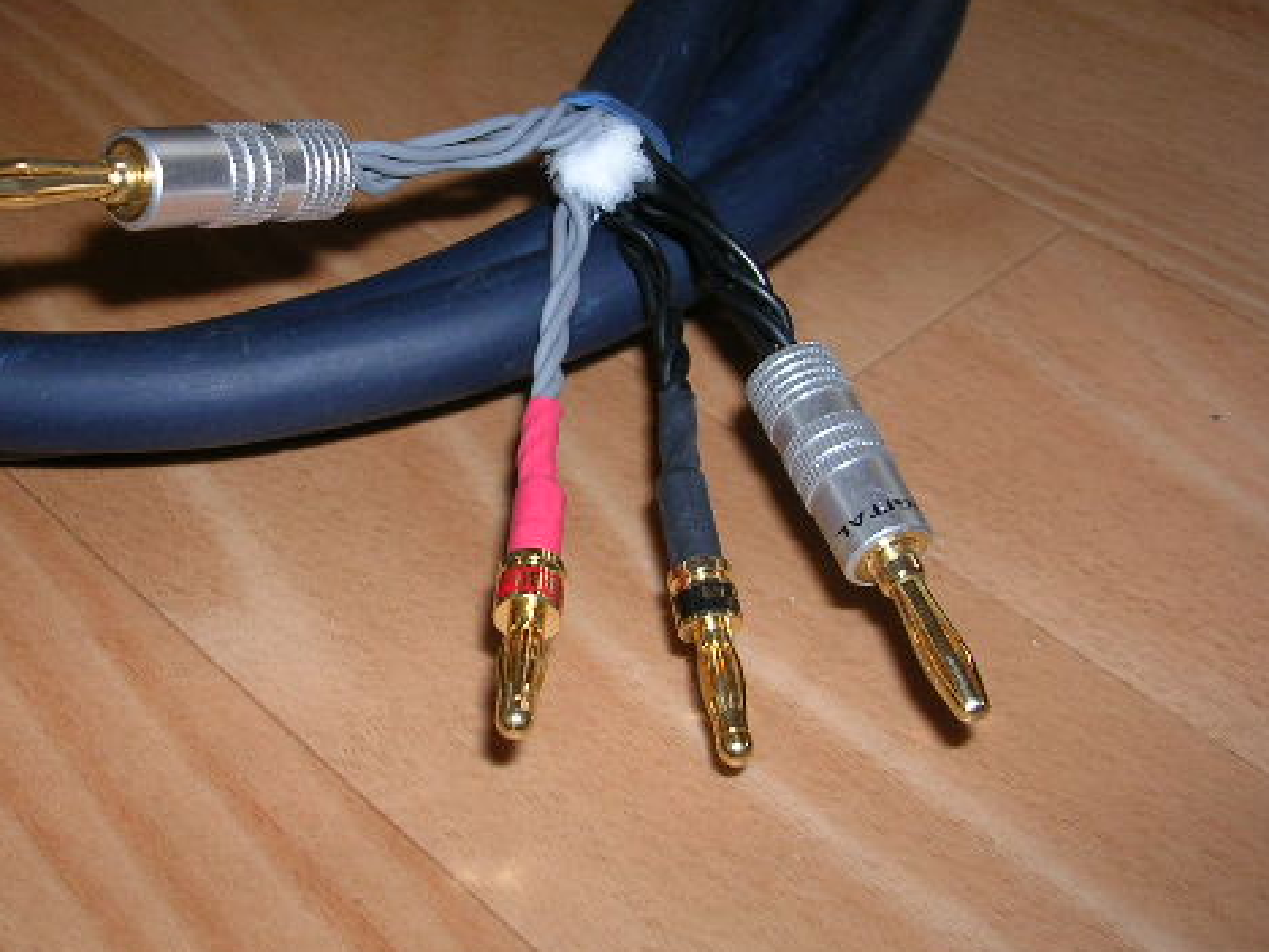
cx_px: 515
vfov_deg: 28.0
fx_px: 1906
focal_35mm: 52
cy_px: 380
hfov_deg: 36.7
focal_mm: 5.8
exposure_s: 1/60.1
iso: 50
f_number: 2.8
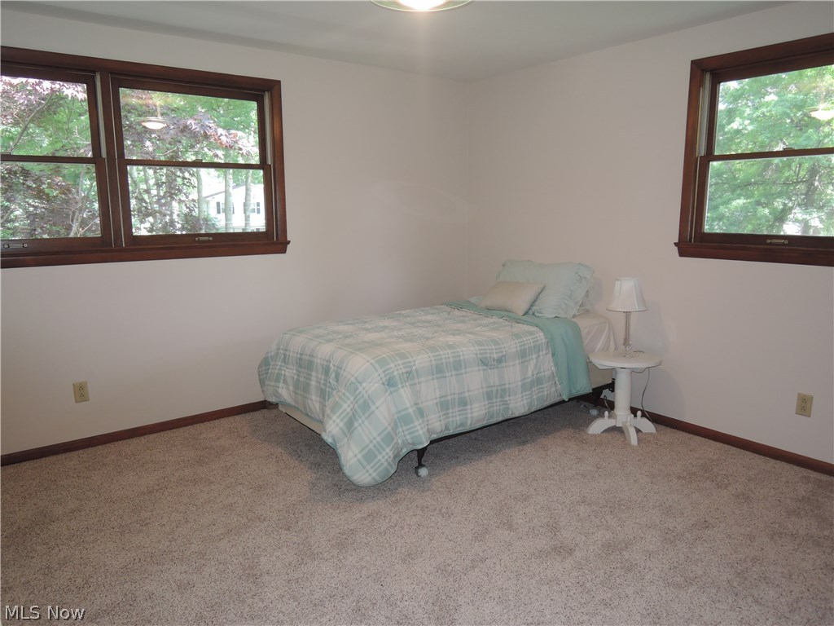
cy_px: 313
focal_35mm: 24
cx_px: 417
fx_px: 578
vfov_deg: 56.8
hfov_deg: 71.6
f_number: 2.8
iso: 140
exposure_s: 1/30
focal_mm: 5.1
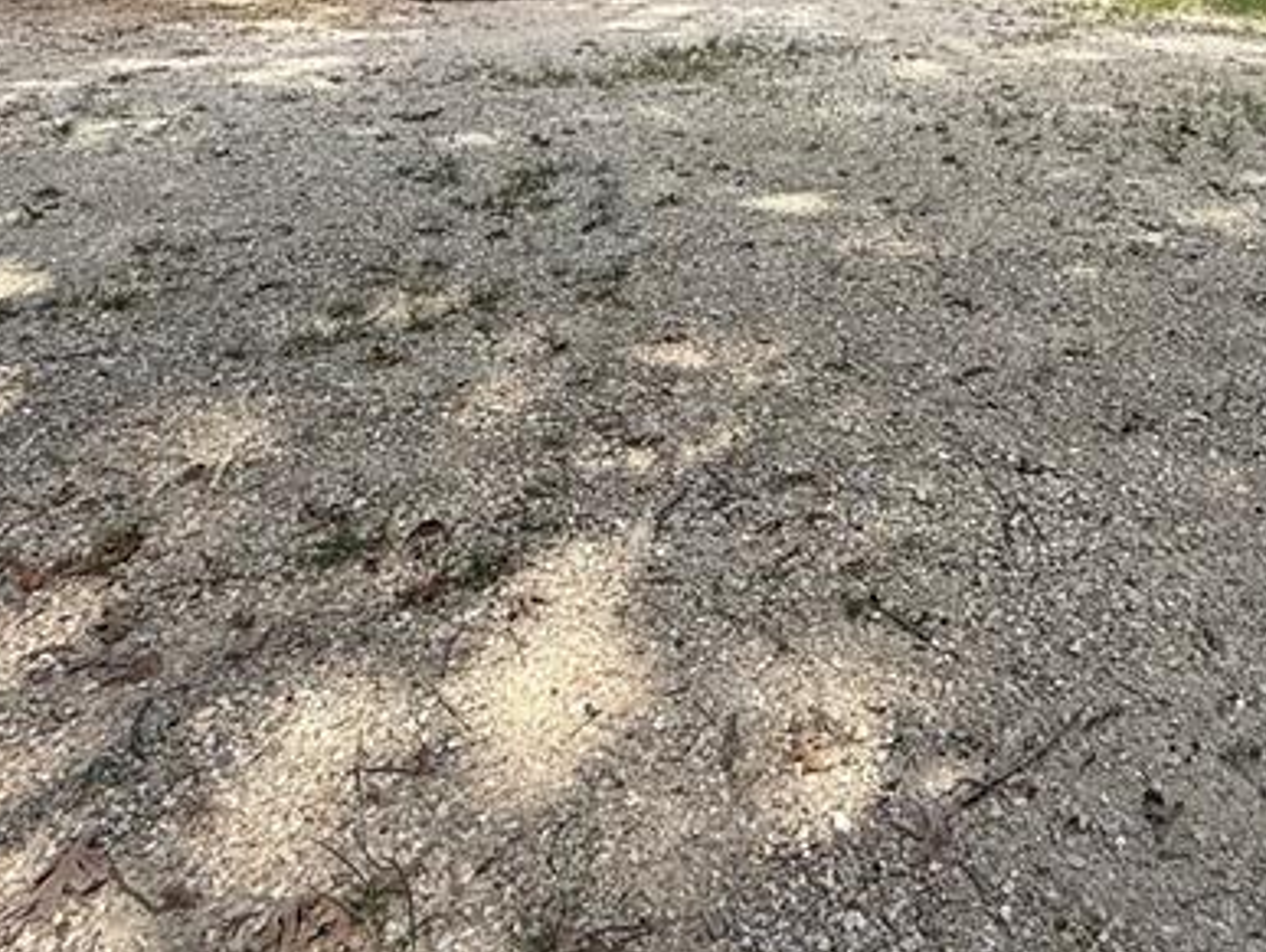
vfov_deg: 32.6
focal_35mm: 37
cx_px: 942
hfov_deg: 48.3
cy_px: -160
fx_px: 1354
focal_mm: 2.22
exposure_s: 1/353
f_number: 2.2
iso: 64
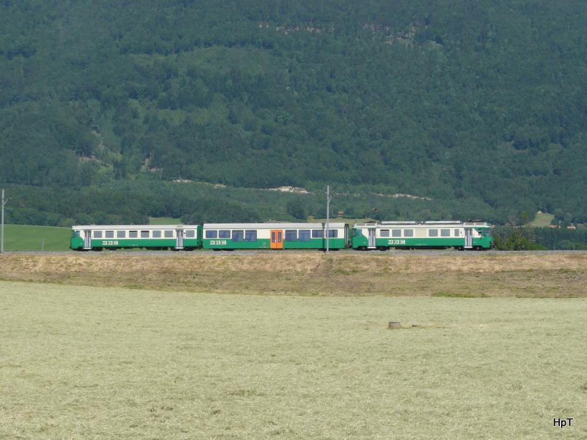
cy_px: 220
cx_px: 294
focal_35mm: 73
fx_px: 1238
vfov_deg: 20.2
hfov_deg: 26.7
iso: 100
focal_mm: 12
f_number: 5.6
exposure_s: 1/500
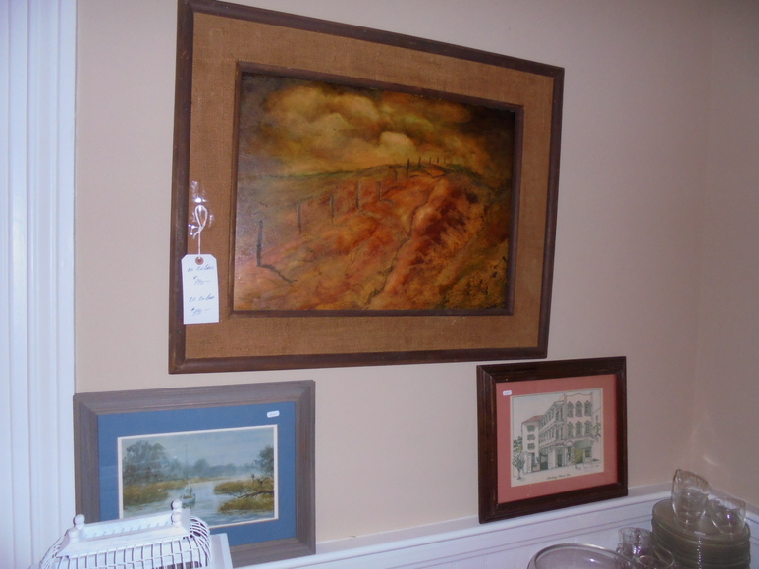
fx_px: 570
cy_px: 284
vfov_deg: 53.1
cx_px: 380
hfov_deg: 67.3
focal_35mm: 26
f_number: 3.5
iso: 250
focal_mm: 4.6
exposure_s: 1/30
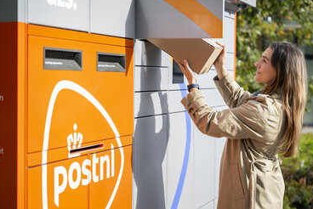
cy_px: 96
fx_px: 661
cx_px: 161
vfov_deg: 18.0
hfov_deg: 26.6
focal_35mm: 76
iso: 320
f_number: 2.8
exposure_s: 1/2000
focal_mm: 70
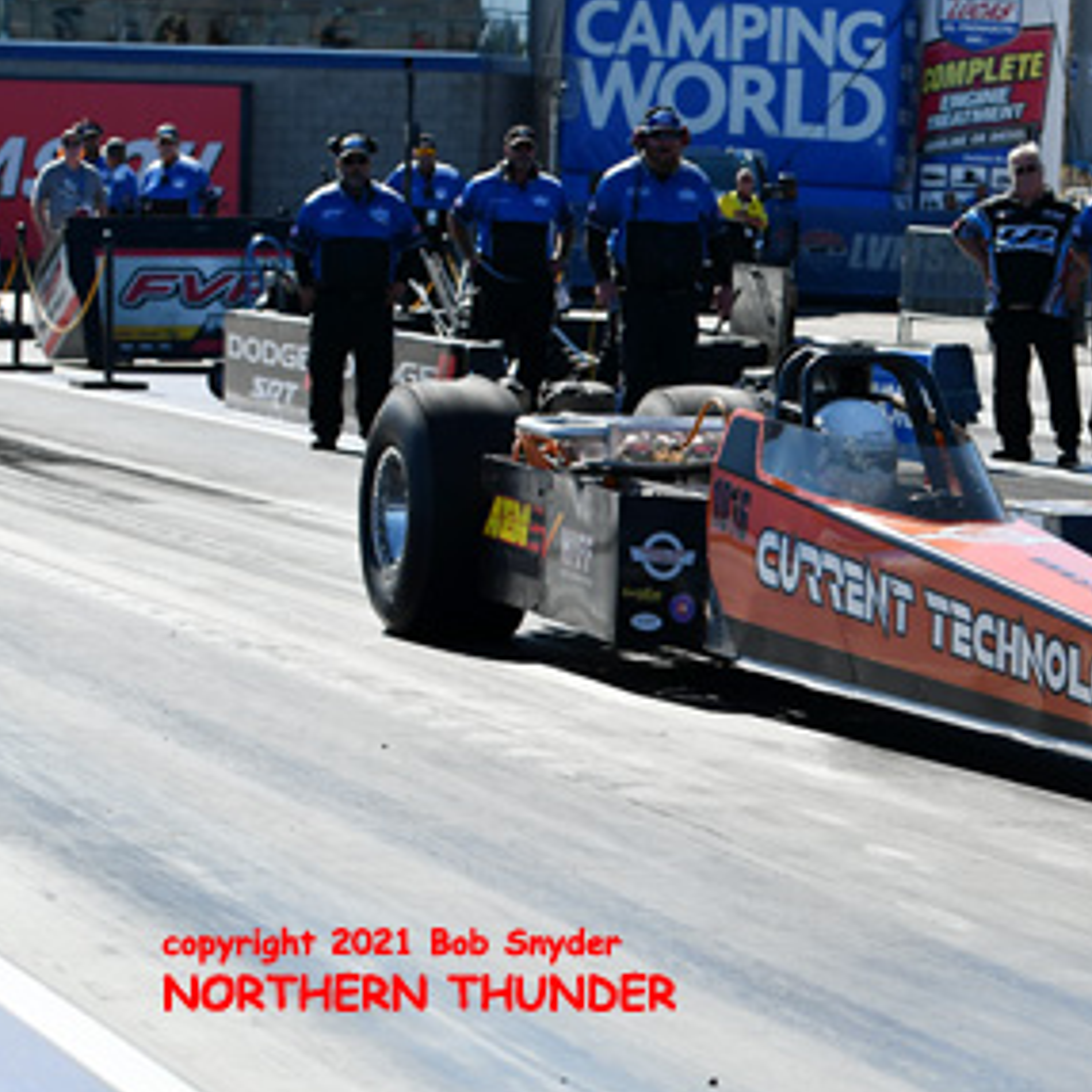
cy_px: 493
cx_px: 939
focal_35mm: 156
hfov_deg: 11.1
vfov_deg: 11.2
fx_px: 5568
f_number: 5.6
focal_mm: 70
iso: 160
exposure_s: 1/1250
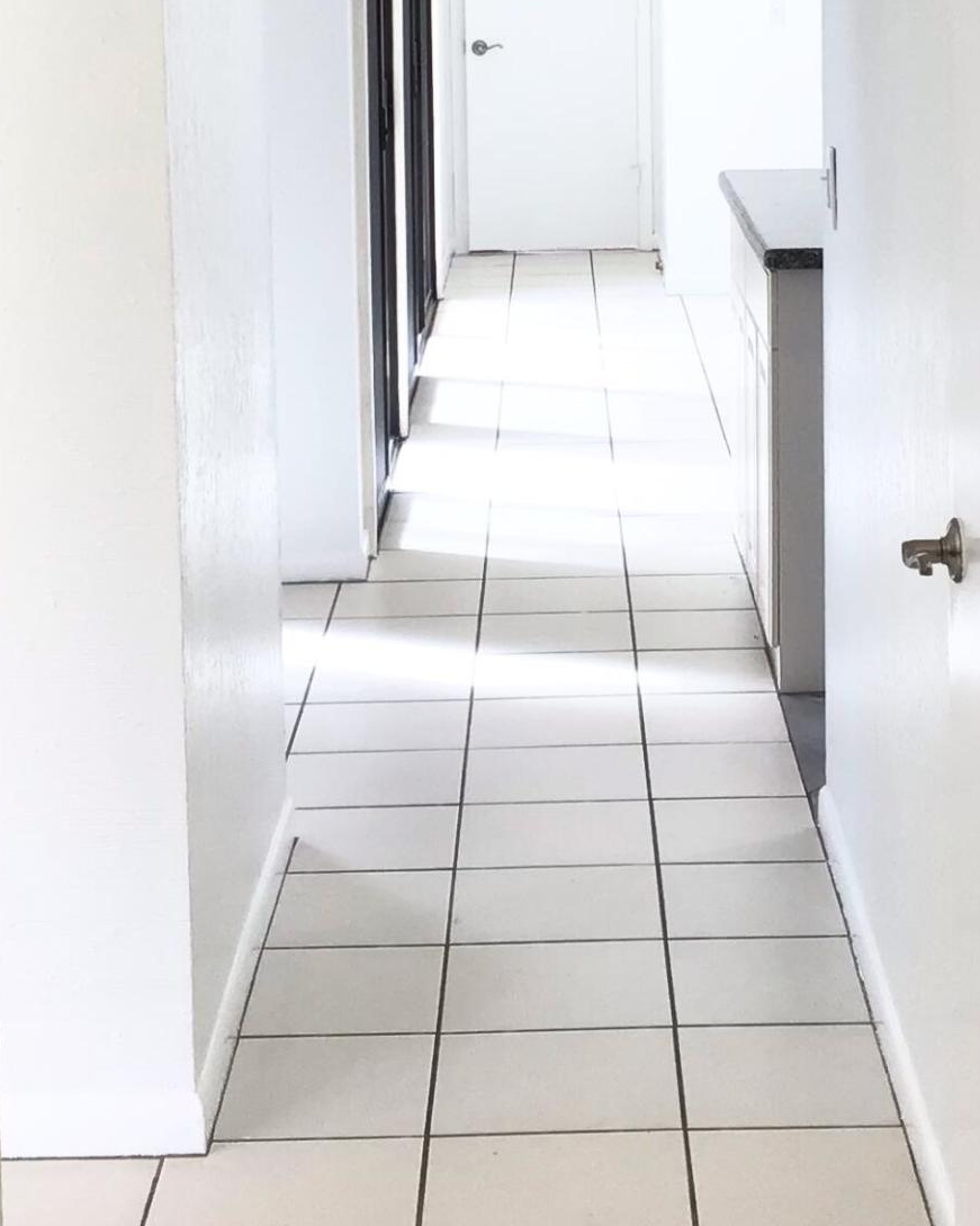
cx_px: 619
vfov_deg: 23.3
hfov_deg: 19.1
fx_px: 2901
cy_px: 172
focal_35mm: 80
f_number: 2.4
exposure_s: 1/60
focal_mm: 3.3
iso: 25
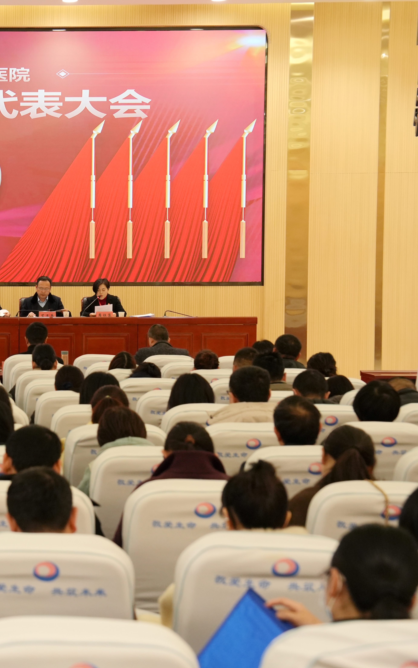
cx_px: -78
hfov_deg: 17.3
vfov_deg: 28.6
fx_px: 1312
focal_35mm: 72
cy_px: 335
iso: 2000
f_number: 4
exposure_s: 1/125
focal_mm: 47
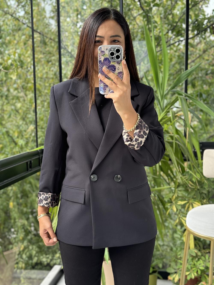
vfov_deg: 39.7
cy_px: 142
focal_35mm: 48
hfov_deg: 30.3
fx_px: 396
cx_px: 107
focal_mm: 6.76
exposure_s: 1/121
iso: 100
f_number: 1.78
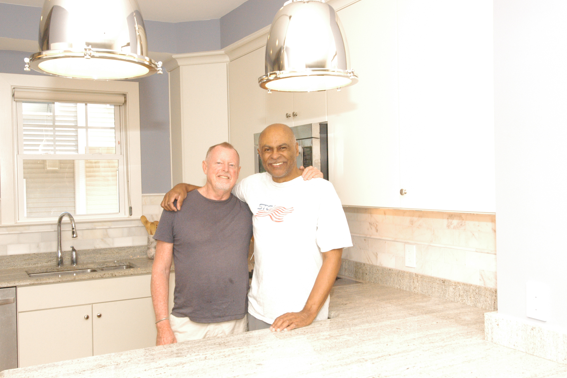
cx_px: 276
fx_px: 583
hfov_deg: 51.9
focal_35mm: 37
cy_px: 189
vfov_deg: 35.9
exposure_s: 1/160
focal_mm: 24
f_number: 8
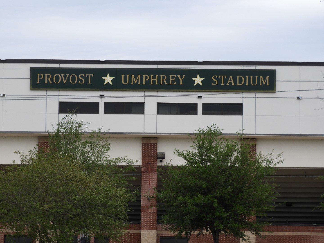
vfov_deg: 9.9
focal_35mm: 150
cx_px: 162
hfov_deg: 13.2
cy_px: 122
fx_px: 1404
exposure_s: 1/400
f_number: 5.2
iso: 100
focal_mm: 26.9
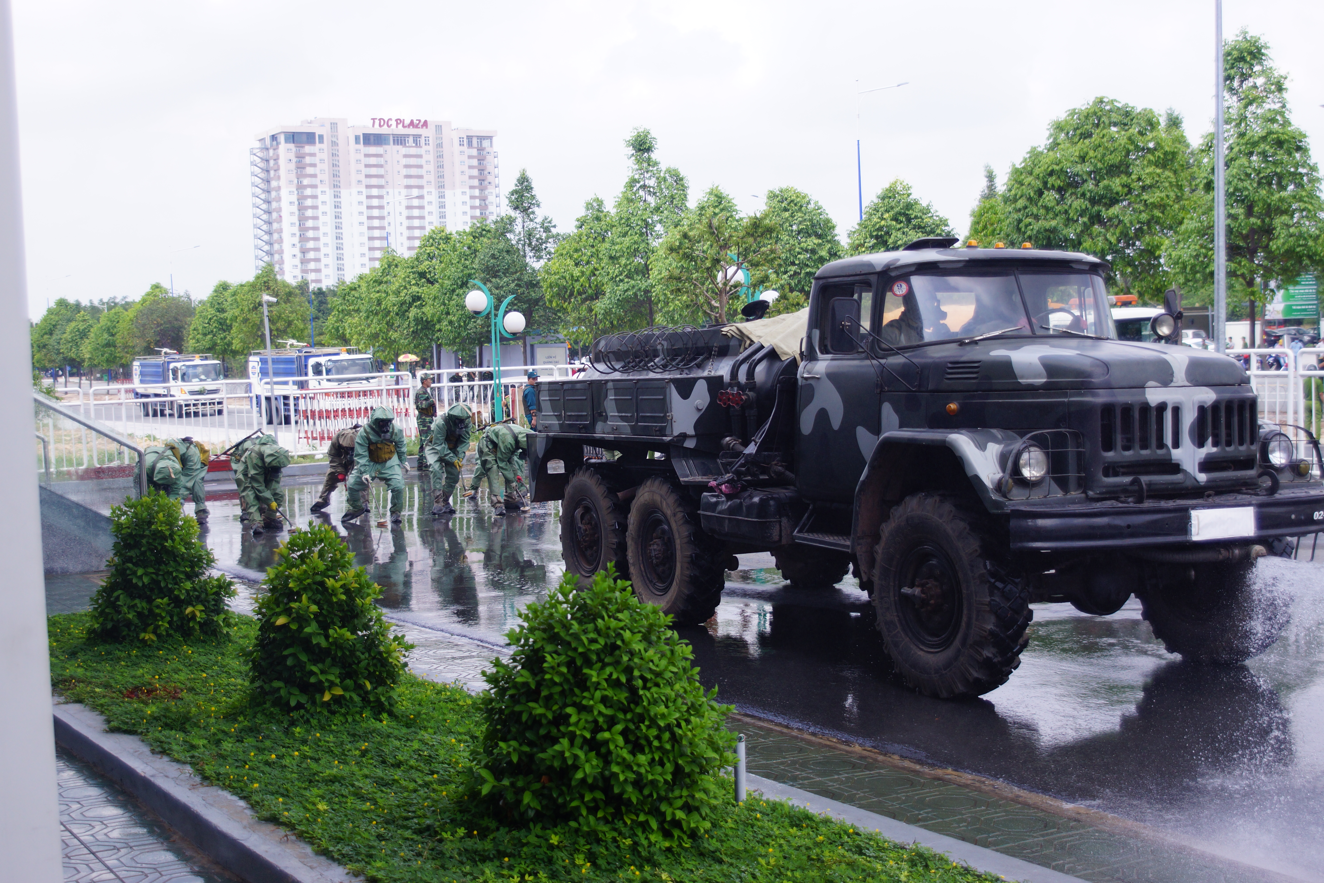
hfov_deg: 43.6
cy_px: 442
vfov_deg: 29.9
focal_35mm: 45
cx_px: 662
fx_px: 1655
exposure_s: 1/1500
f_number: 2.8
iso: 200
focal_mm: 30
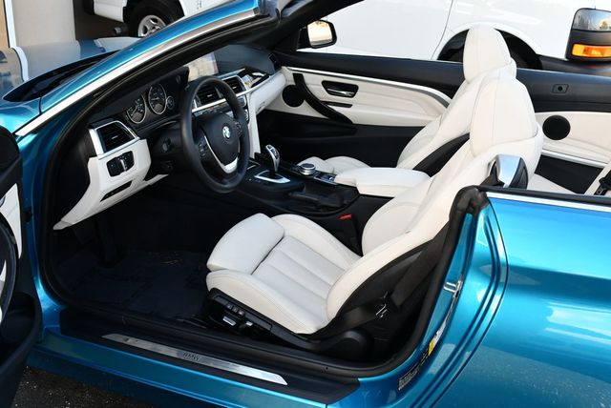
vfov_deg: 36.9
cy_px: 204
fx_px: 612
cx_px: 306
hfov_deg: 53.1
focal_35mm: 36
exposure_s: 1/250
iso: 400
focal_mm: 18
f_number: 5.6
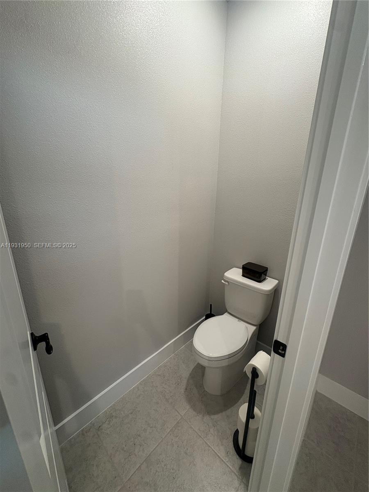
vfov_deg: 102.1
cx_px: 184
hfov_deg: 85.7
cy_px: 246
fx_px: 199
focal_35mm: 14
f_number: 2.2
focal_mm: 2.22
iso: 160
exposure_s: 1/60
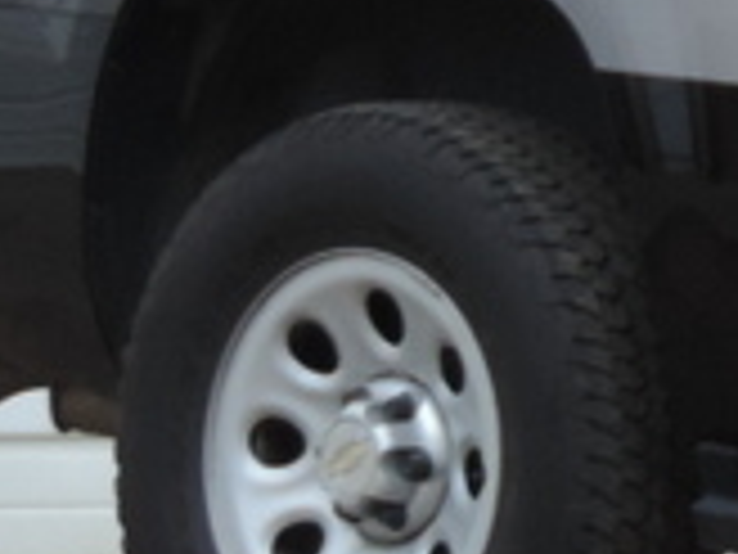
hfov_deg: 3.0
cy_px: -72
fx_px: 13964
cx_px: 1292
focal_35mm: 655
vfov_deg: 2.3
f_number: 4.2
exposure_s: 1/100
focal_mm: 18.7
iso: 220
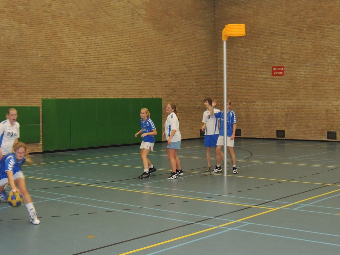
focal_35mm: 60
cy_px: 128
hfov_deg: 32.2
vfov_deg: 24.4
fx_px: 589
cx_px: 170
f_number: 3.7
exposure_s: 1/50
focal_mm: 10.7
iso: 800
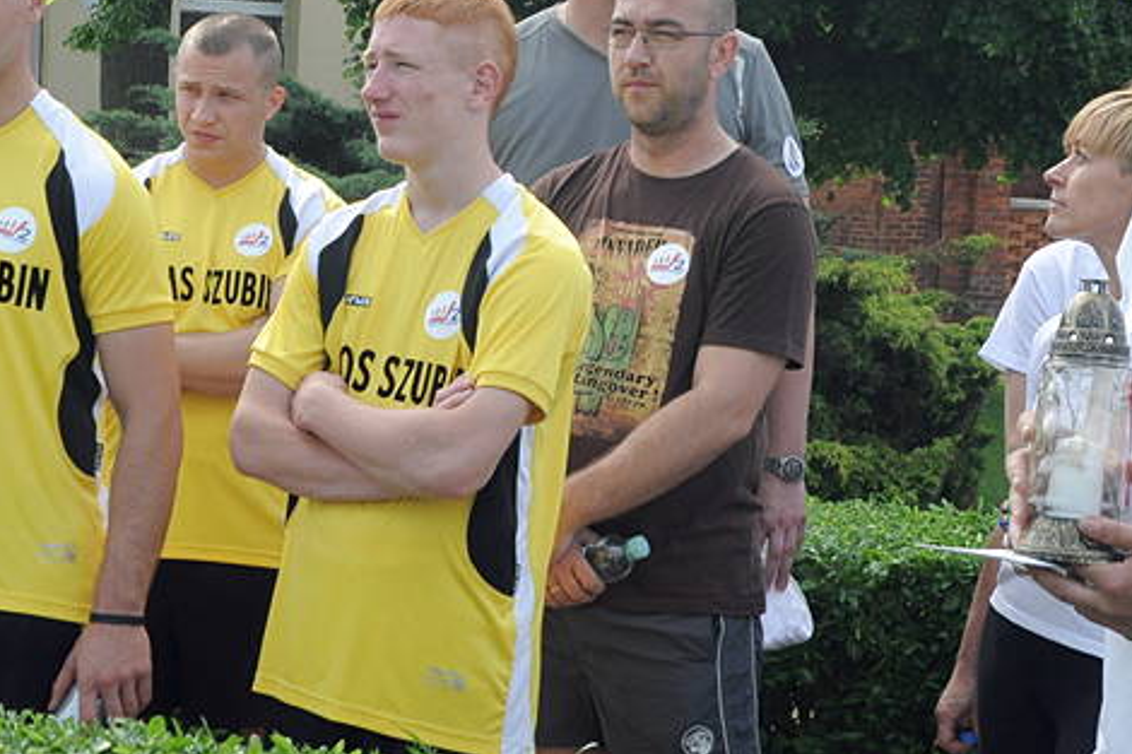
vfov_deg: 13.3
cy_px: 281
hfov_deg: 19.8
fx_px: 3237
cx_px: 402
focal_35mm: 103
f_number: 10
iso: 800
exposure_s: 1/400
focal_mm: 38
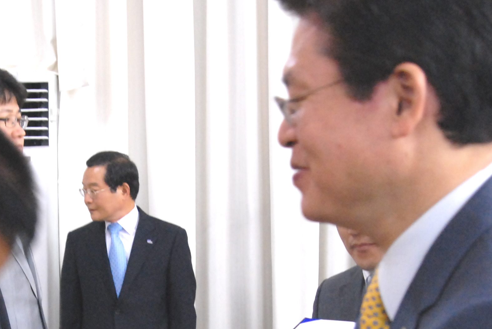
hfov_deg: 19.7
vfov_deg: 13.1
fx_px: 1409
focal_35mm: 103
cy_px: 359
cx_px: 130
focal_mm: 28
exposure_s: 1/45
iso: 800
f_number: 4
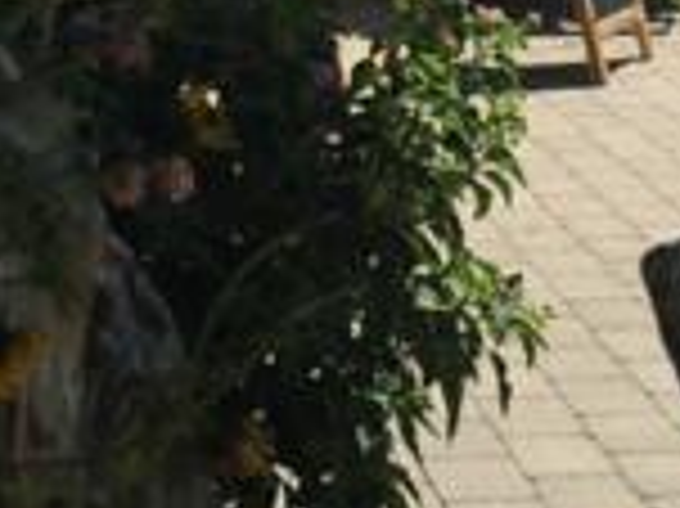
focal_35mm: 113
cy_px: -333
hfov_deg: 17.4
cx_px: 304
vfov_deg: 12.2
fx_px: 2218
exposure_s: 1/2326
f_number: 2.2
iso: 32
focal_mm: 4.15
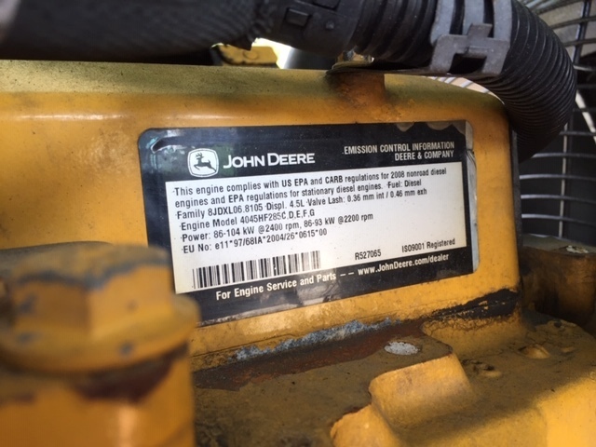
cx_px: 298
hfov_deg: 61.7
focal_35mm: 29
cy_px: 224
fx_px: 499
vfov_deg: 48.2
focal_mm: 4.15
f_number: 2.2
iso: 40
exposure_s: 1/120
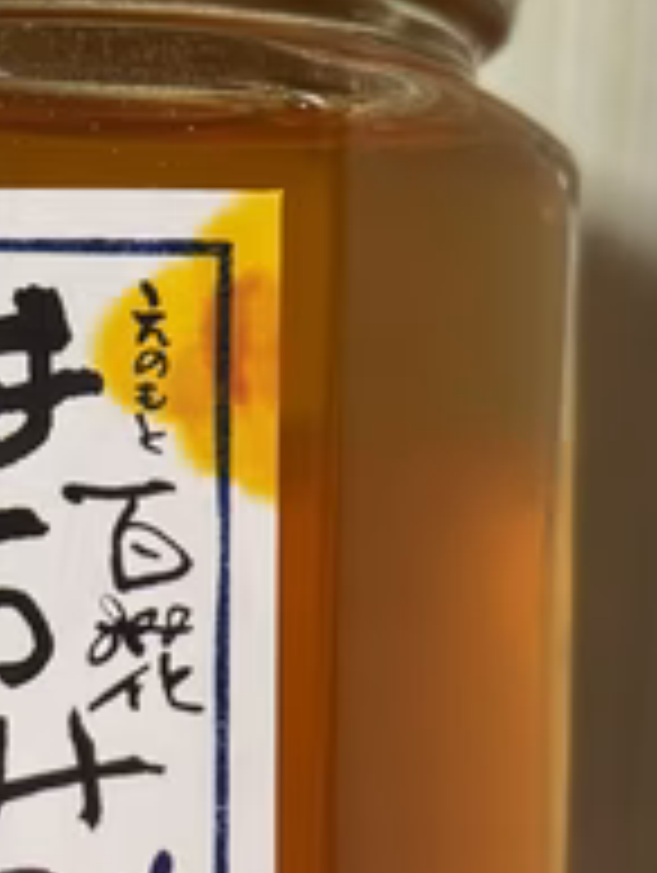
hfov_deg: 13.7
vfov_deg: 18.4
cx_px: 4
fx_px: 2702
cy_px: 477
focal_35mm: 107
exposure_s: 1/40
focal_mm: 5.96
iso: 100
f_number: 1.6
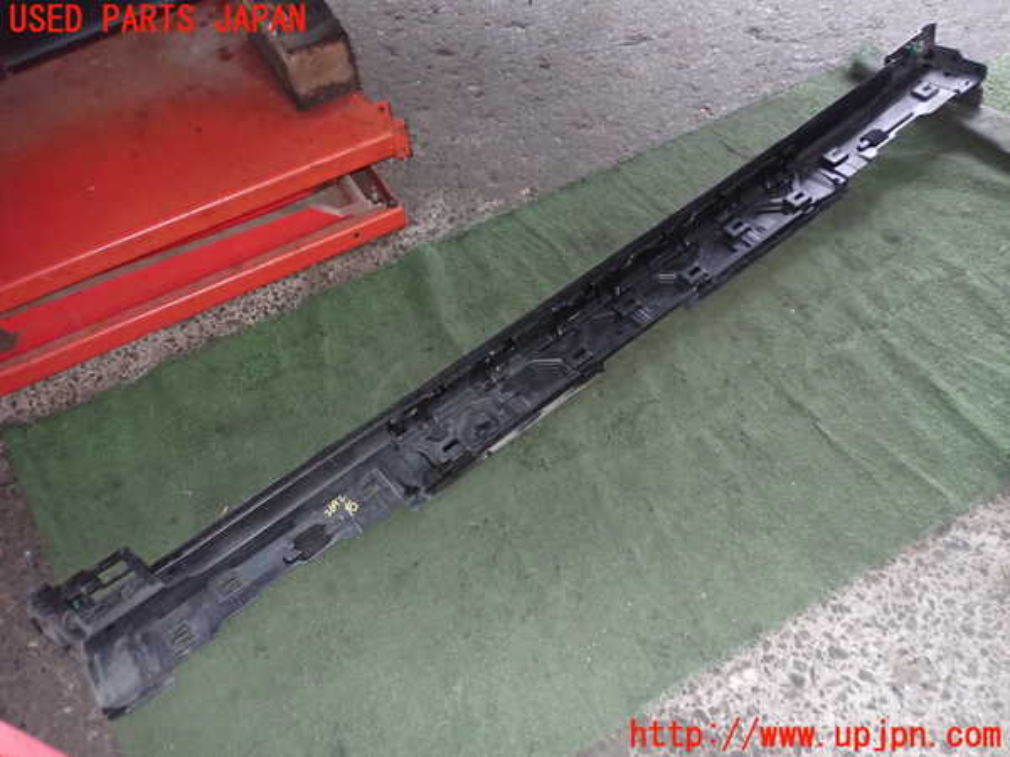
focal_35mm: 30
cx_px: 505
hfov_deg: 60.0
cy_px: 378
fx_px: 875
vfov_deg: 46.8
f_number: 2.3
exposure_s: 1/30
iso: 800
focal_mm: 5.4
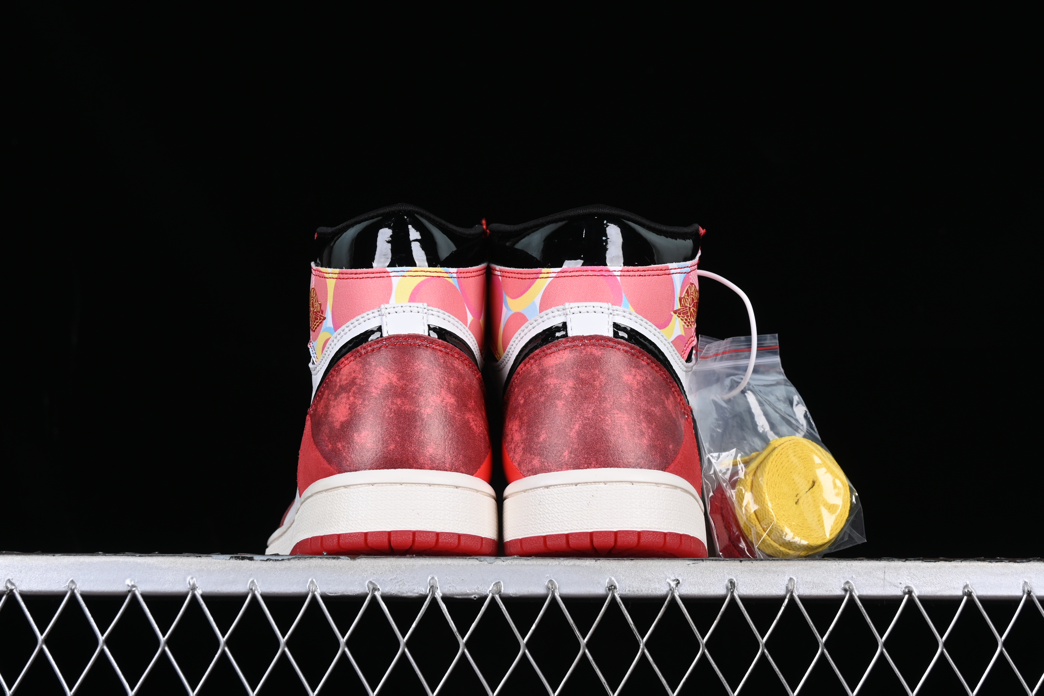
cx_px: 522
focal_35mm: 75
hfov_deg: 27.0
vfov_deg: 18.2
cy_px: 348
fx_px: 2175
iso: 160
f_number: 8
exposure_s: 1/80
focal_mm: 50
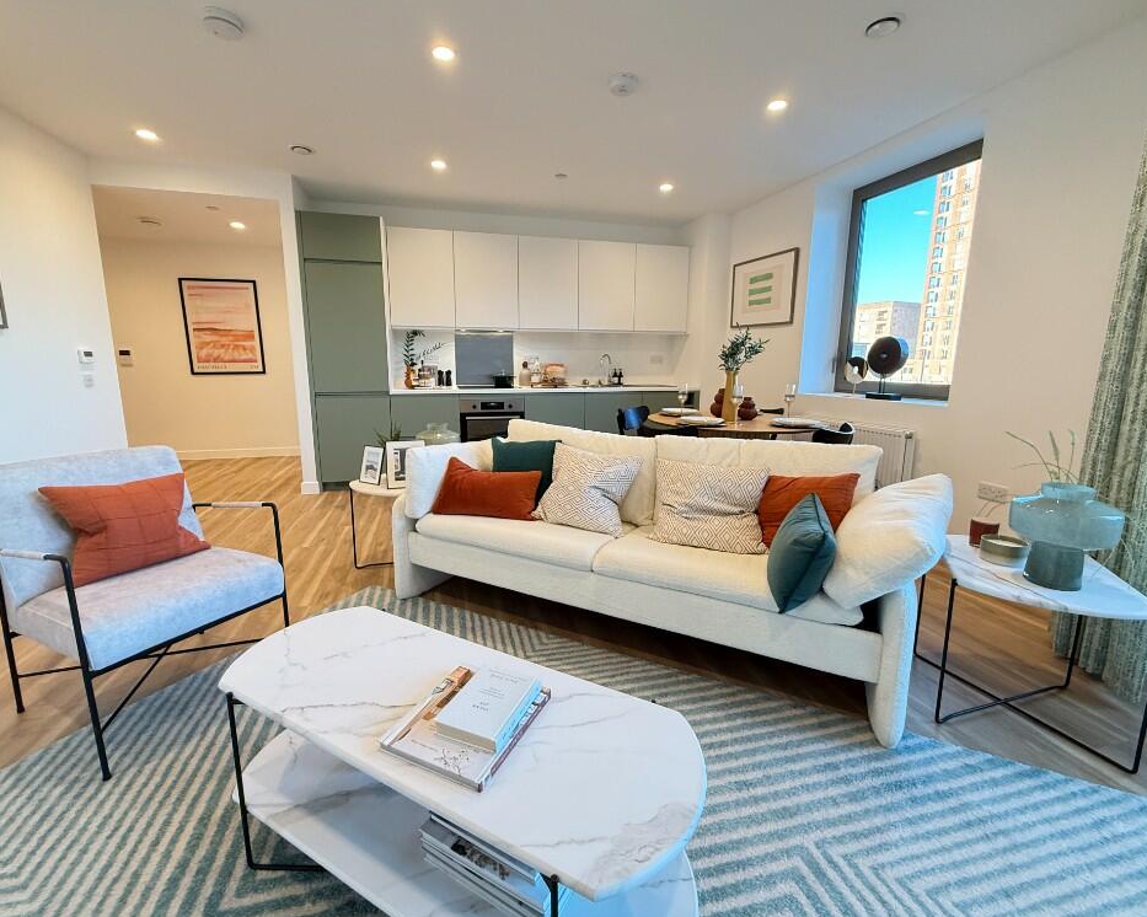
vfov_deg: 84.0
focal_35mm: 15
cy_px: 450
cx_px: 569
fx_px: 509
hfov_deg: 96.8
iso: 320
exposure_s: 1/100
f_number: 2.2
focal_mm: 2.22
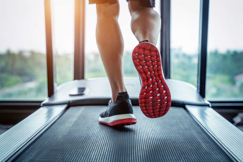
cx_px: 122
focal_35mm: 59
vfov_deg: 23.0
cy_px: 81
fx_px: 398
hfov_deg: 33.9
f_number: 4
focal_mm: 59
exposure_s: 1/400
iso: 250
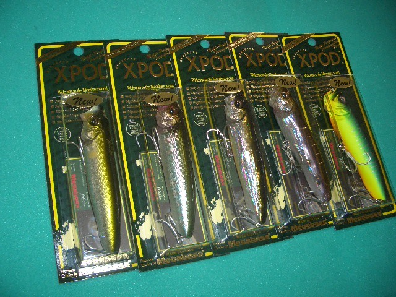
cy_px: 148
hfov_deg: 52.6
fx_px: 400
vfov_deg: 40.7
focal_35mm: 35
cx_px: 198
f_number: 2.6
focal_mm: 5.8
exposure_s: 1/60
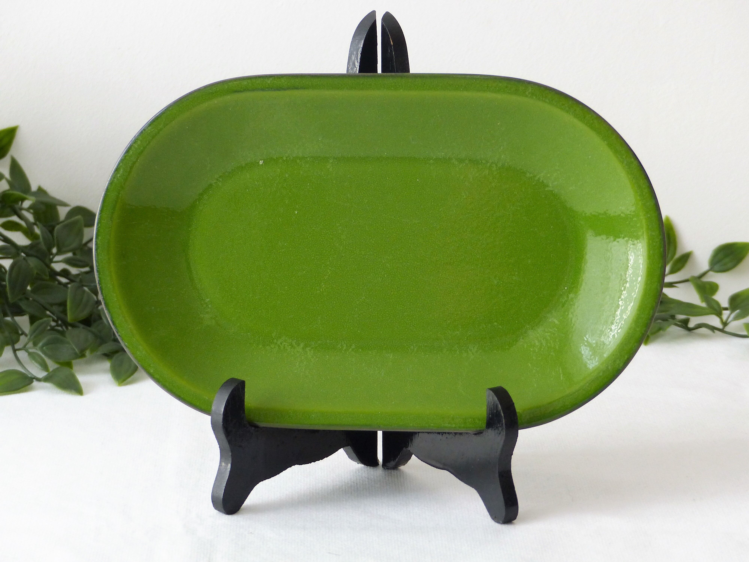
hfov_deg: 15.4
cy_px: 281
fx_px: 2770
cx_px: 374
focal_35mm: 128
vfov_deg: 11.6
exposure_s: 1/60
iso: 250
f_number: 2.8
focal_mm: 20.9
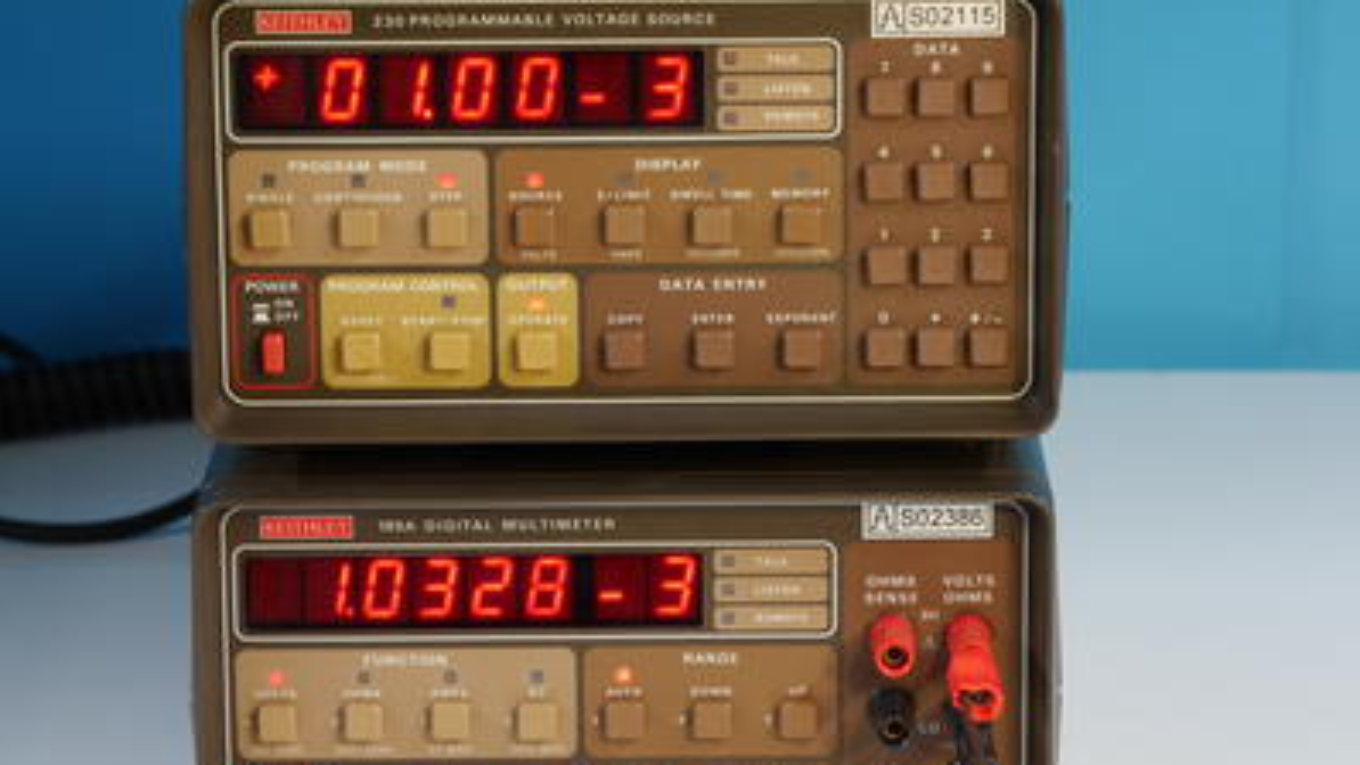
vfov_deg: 7.6
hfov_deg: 13.4
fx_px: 5771
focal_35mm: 160
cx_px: 680
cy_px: 482
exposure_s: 1/2.5
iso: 200
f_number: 8
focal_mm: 73
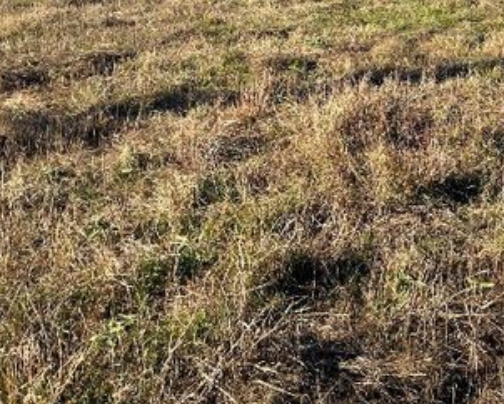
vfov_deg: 25.7
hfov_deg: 33.0
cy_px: -6
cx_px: 367
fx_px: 836
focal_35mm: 56
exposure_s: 1/3460
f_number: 1.5
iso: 50
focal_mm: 5.7
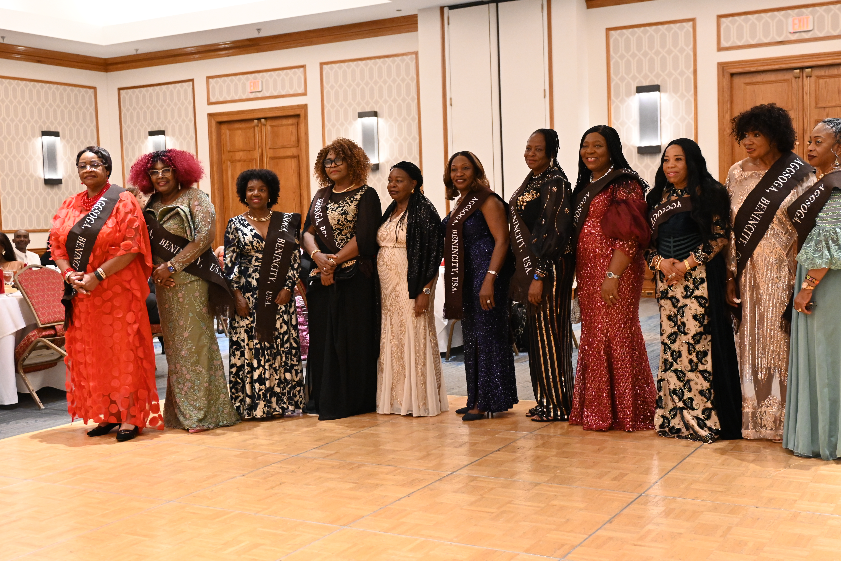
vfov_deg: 31.9
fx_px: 981
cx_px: 420
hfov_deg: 46.4
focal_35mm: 42
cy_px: 280
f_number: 2.8
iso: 3200
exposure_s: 1/125
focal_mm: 28
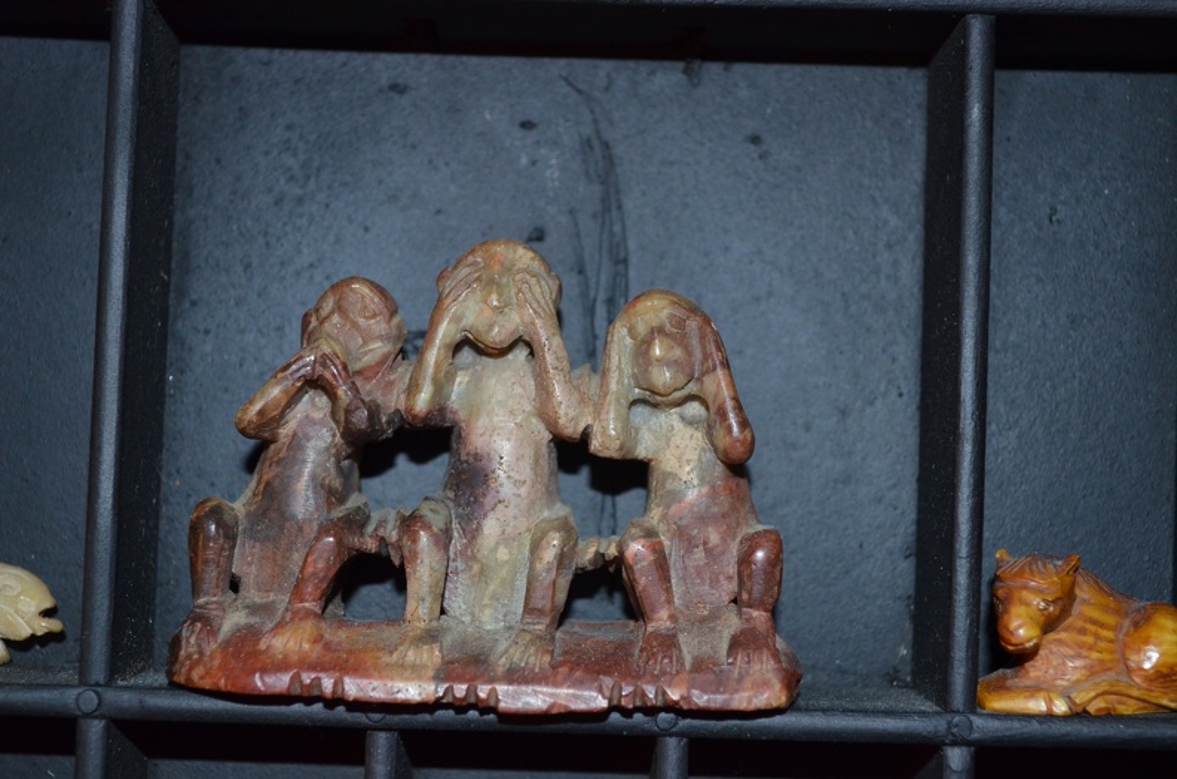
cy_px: 390
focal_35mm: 54
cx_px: 588
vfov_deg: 24.9
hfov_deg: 37.0
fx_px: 1761
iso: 1250
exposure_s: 1/60
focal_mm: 36
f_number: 5
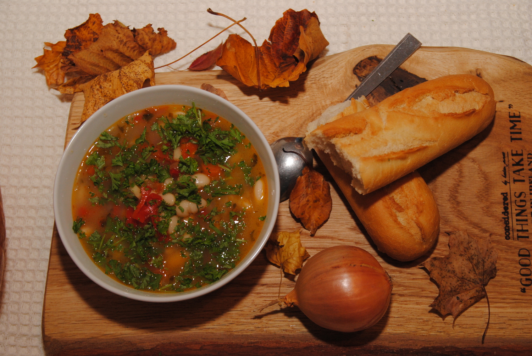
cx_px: 266
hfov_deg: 35.0
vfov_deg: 23.8
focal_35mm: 57
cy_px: 178
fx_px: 843
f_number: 3.5
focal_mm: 38
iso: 400
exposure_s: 1/200
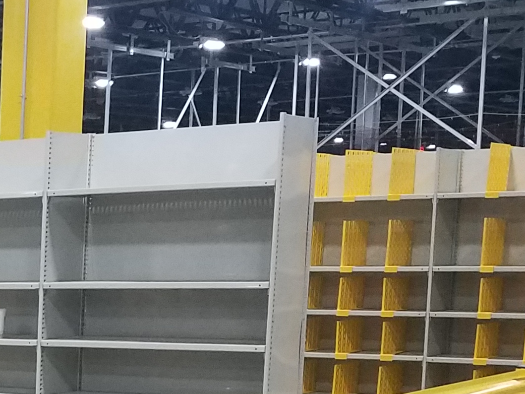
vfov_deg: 14.4
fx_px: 1501
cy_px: 490
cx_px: -306
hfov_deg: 17.4
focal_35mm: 99
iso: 160
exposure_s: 1/40
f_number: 1.7
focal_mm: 4.2
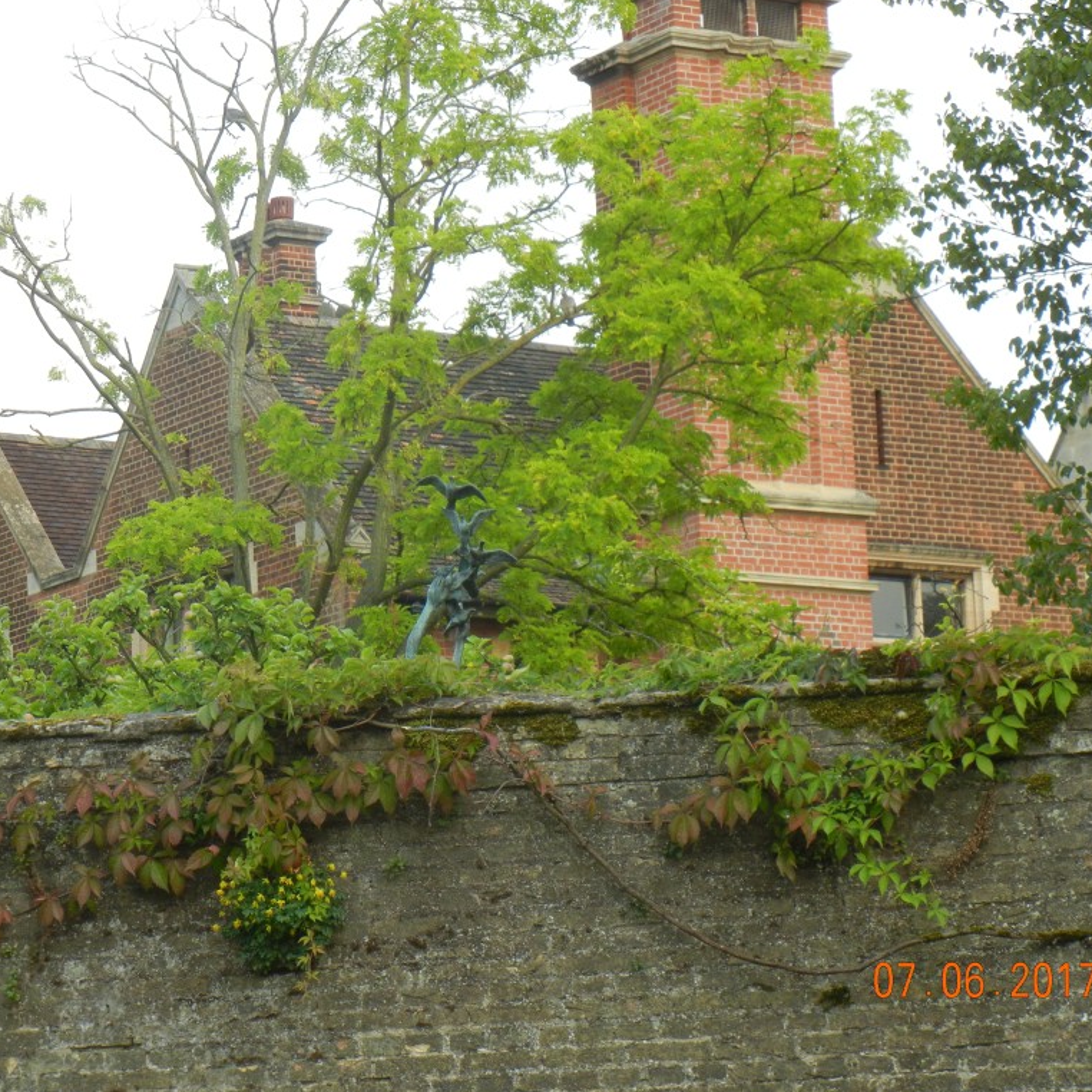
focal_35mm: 158
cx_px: 590
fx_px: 5639
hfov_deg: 11.1
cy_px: 545
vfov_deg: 11.1
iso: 292
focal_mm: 24
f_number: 4.6
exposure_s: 1/250
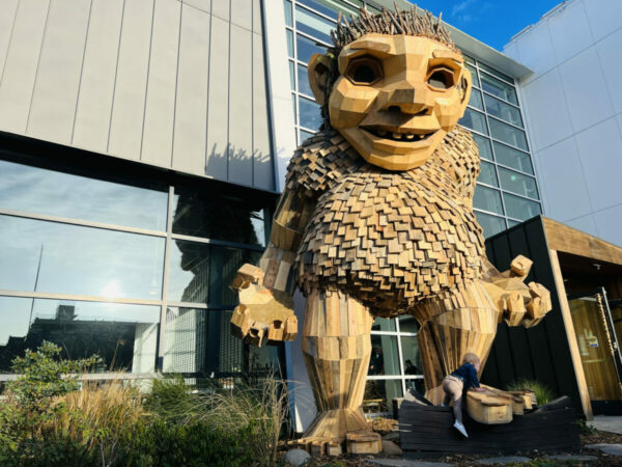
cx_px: 311
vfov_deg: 53.1
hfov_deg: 67.3
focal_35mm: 26
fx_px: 467
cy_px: 234
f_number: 1.5
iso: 50
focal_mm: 5.7
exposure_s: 1/1901
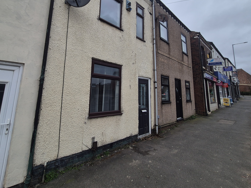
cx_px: 107
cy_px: 59
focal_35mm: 18
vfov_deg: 69.1
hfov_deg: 87.2
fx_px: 131
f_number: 2.2
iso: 50
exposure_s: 1/966
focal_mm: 2.2
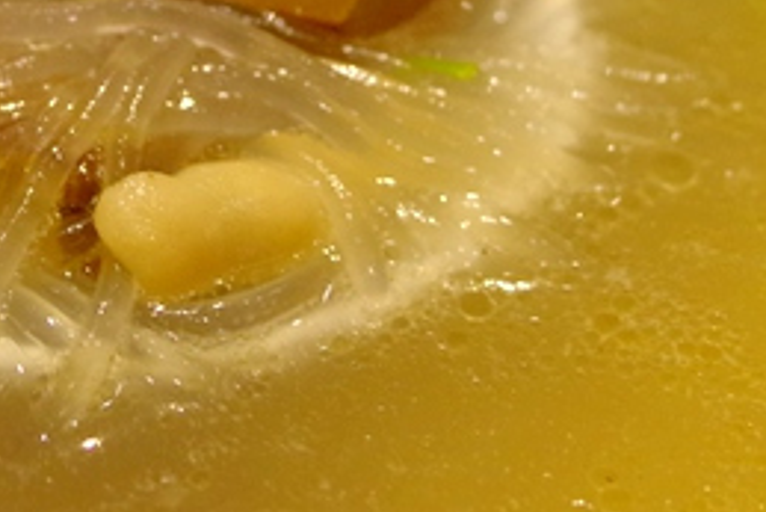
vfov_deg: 9.6
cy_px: 46
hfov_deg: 14.3
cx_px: 83
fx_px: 3023
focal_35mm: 142
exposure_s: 1/80
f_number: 4.5
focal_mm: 31
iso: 1600
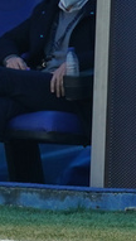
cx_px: 262
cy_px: 63
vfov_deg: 0.7
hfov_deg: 0.4
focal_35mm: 3053
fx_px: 19495
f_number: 6.3
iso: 1000
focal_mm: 512
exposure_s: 1/1000
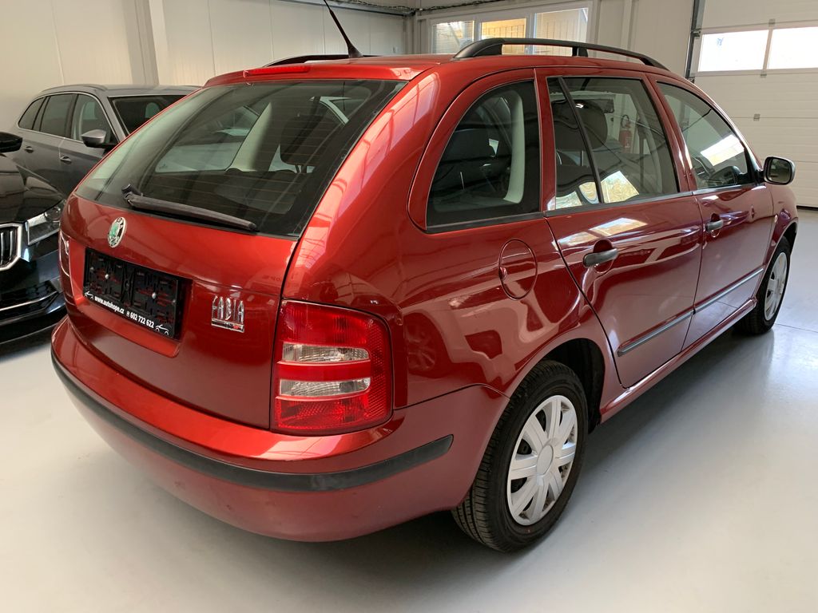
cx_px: 409
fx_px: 614
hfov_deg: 67.3
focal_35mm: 26
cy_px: 306
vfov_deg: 53.1
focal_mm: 4.25
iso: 250
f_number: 1.8
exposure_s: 1/60
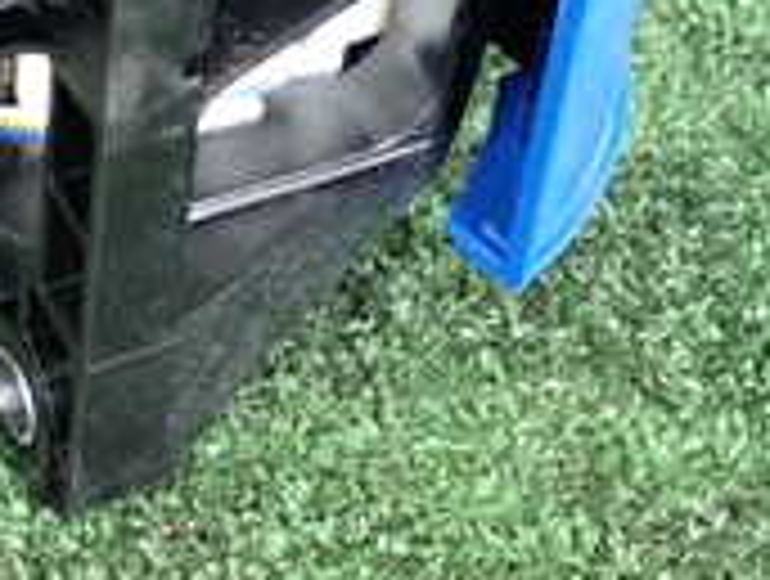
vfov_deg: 13.3
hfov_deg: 17.3
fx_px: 2341
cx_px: -288
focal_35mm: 105
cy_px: -301
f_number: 2.3
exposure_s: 1/30
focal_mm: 5.4
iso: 200
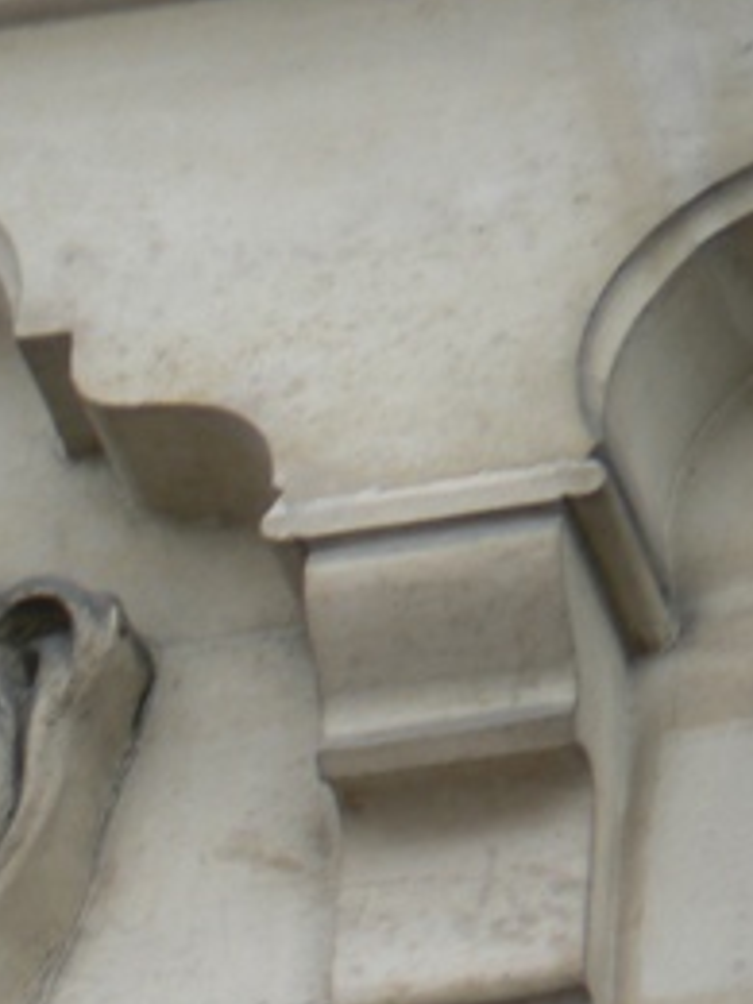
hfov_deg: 1.4
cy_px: 1054
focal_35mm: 1064
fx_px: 30860
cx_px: -77
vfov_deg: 1.9
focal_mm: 72
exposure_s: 1/125
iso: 80
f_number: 5.6
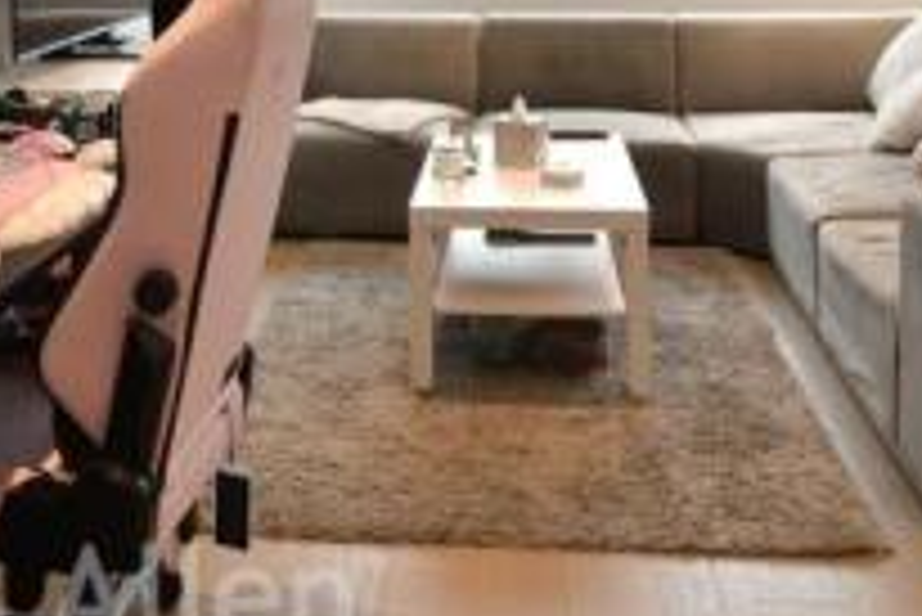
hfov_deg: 40.9
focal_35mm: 48
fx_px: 1230
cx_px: 371
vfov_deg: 25.8
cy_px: -79
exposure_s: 1/4
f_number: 8
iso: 100
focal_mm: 10
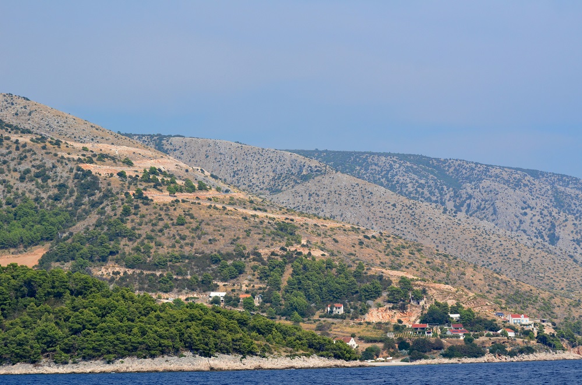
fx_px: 1693
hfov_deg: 19.5
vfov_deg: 13.0
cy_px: 192
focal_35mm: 105
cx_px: 291
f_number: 5.6
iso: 400
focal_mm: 70
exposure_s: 1/3200
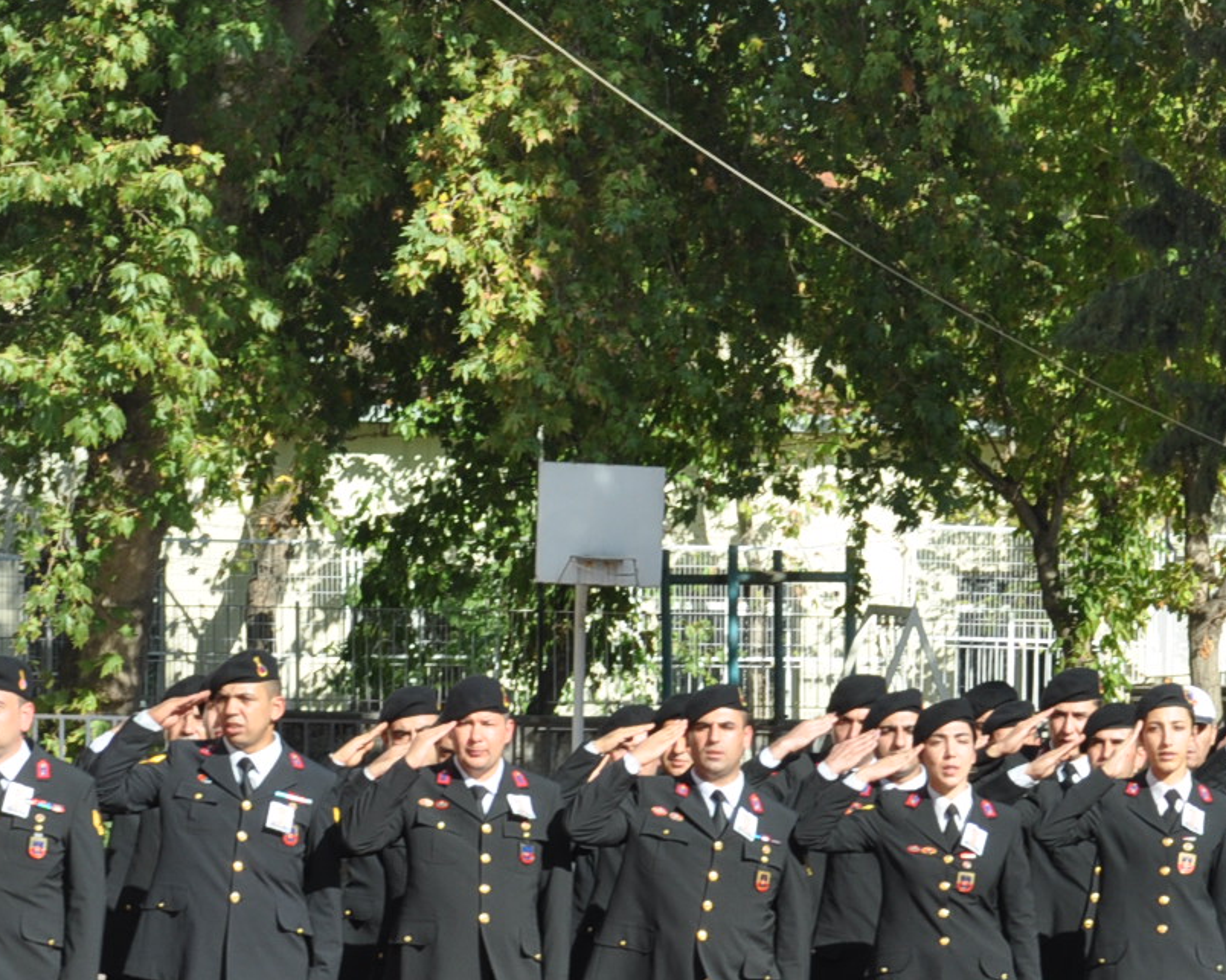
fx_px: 7075
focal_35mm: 195
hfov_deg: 9.9
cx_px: 920
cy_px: 1055
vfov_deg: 7.9
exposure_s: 1/125
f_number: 11
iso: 200
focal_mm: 52
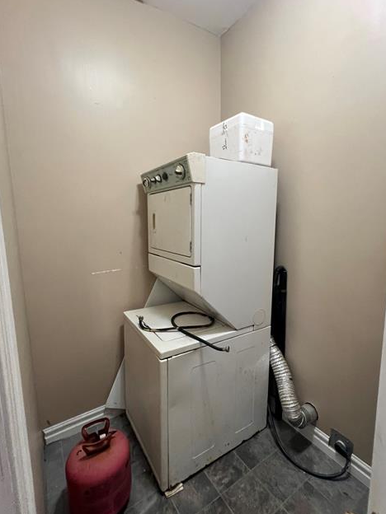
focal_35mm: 16
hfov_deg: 78.0
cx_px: 209
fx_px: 238
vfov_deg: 94.5
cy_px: 255
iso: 320
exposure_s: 1/60
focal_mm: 1.57
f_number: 1.8
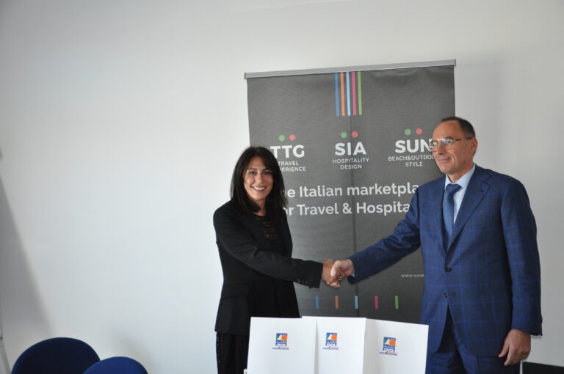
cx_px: 282
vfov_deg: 29.8
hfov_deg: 43.7
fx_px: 704
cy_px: 187
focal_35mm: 45
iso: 800
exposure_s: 1/60
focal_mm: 30
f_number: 4.2
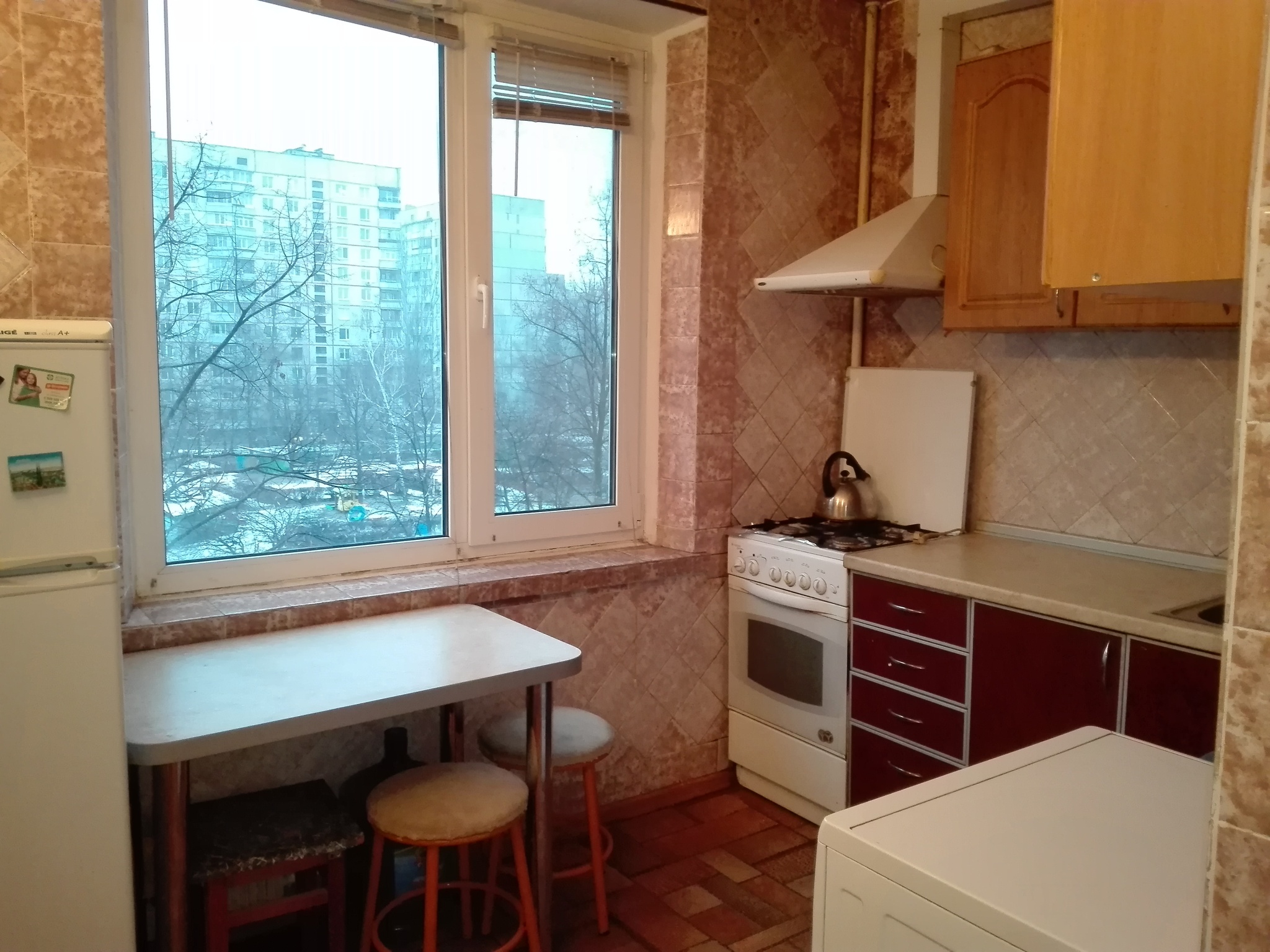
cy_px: 476
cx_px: 635
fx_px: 991
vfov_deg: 51.4
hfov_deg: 65.3
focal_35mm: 27
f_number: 2
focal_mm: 3.79
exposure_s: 1/33
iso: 950
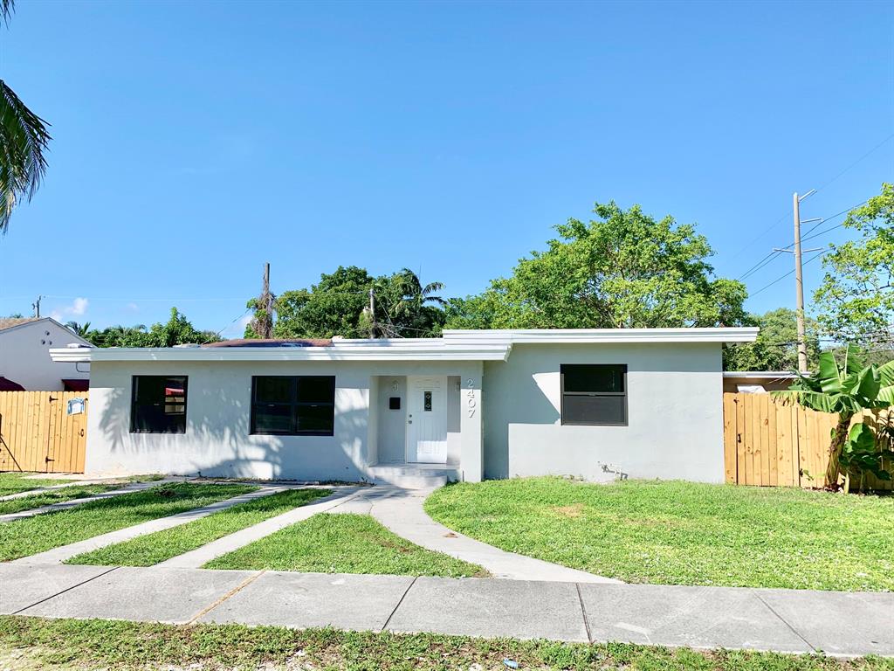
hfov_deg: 67.3
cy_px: 336
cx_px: 447
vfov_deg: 53.1
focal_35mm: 26
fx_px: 671
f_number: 1.8
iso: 25
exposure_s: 1/2611
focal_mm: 4.25
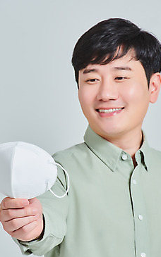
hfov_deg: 3.9
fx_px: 2353
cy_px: 135
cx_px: 81
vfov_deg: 6.3
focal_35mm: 335
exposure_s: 1/125
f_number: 14
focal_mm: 200
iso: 100
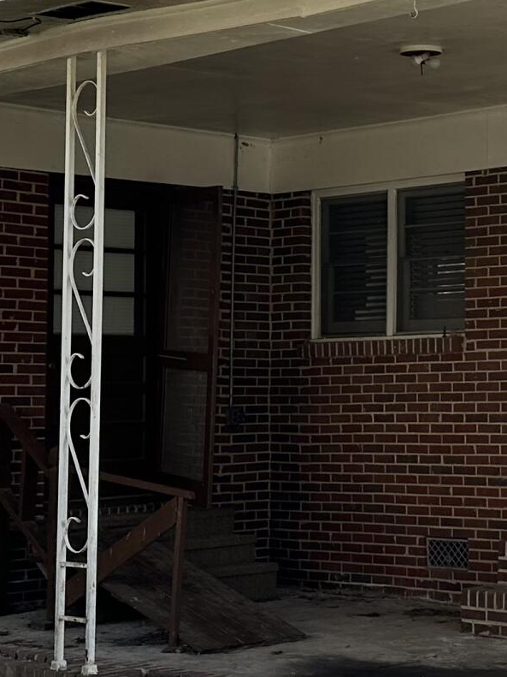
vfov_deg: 21.5
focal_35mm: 91
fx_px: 1778
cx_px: 615
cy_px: 268
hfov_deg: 15.6
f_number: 1.78
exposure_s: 1/2525
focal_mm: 6.86
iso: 80
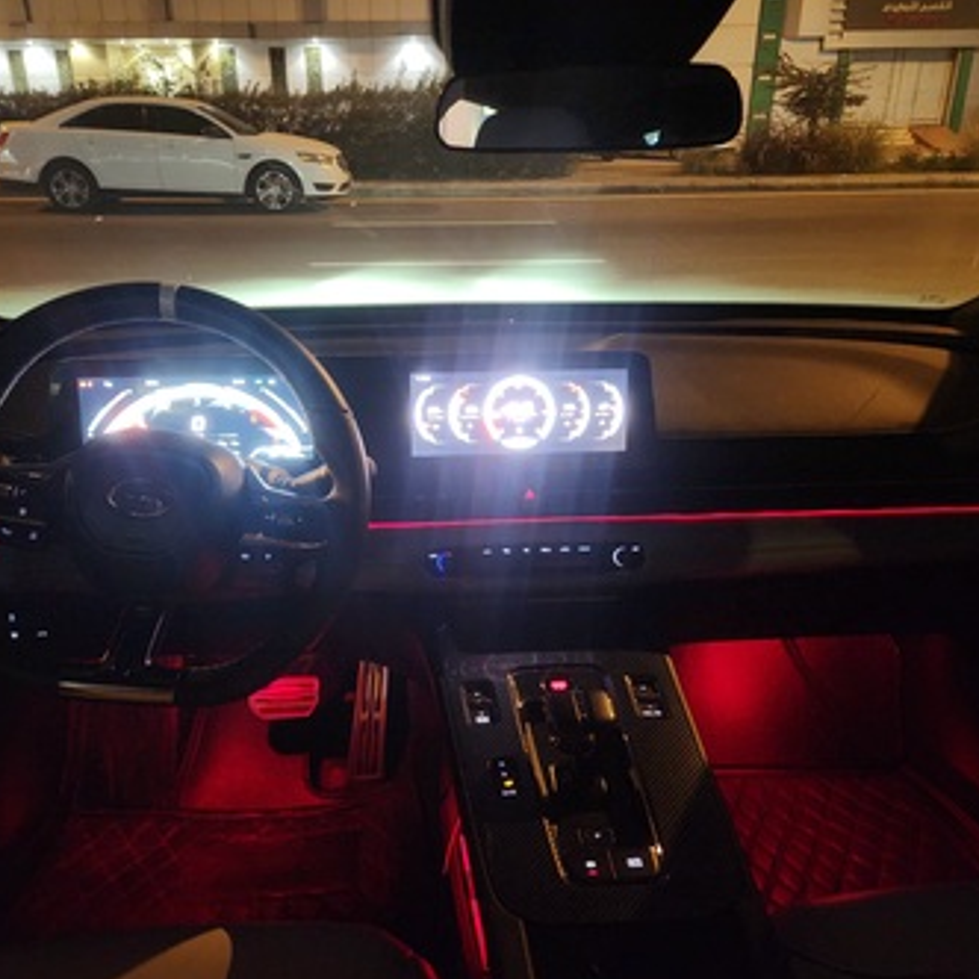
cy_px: 503
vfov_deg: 57.3
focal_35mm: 28
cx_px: 447
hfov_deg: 57.2
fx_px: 896
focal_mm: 5.4
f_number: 1.8
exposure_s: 1/24
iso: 1000
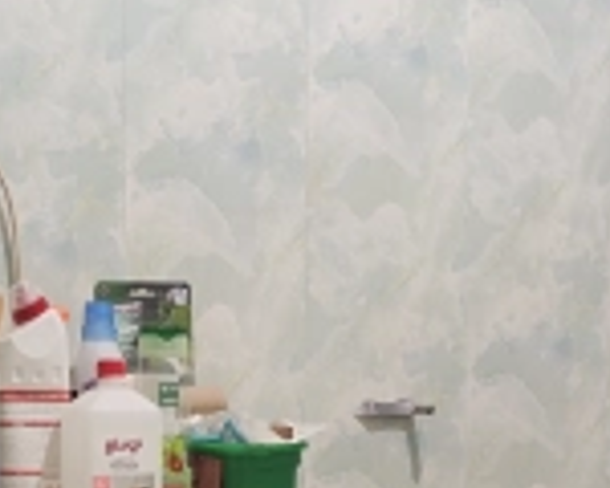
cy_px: 508
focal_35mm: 73
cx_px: 108
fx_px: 1318
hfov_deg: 25.5
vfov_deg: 20.2
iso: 272
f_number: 1.88
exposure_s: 1/50
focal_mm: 5.59
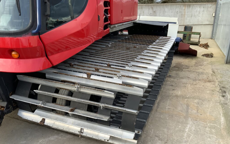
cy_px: 87
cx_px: 114
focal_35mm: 31
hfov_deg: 61.2
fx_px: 194
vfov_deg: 40.4
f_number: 1.8
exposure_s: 1/185
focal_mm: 3
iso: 16
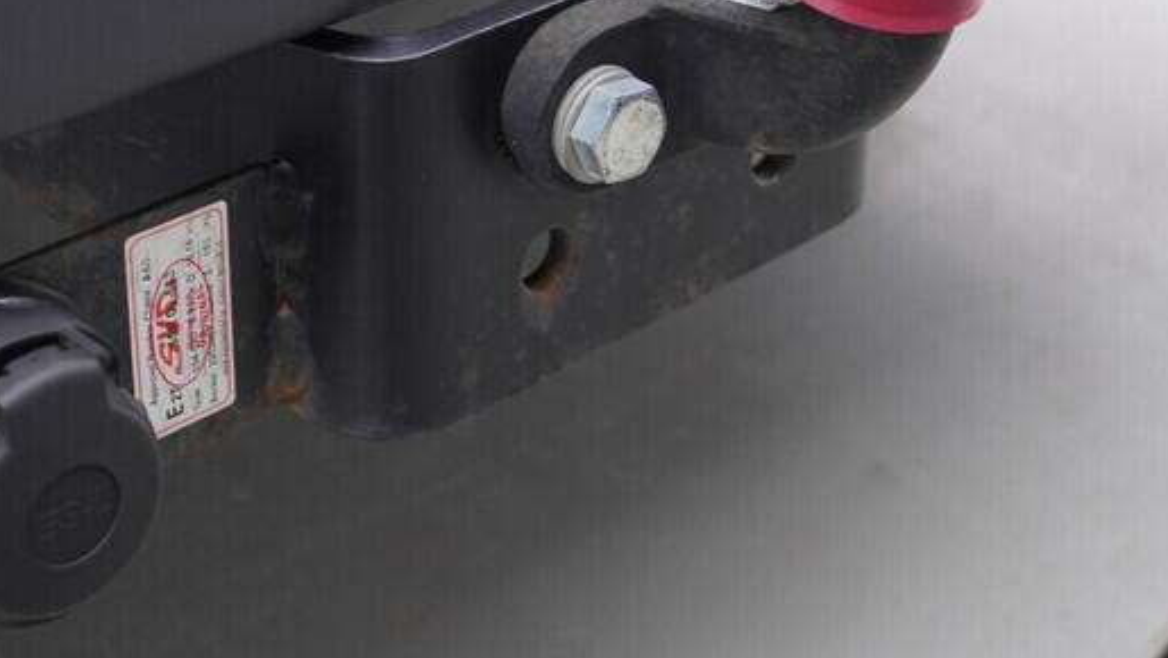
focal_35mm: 75
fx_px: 2323
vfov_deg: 15.9
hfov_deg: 28.2
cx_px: 640
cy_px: 71
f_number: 2.8
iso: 200
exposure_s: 1/40
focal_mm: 24
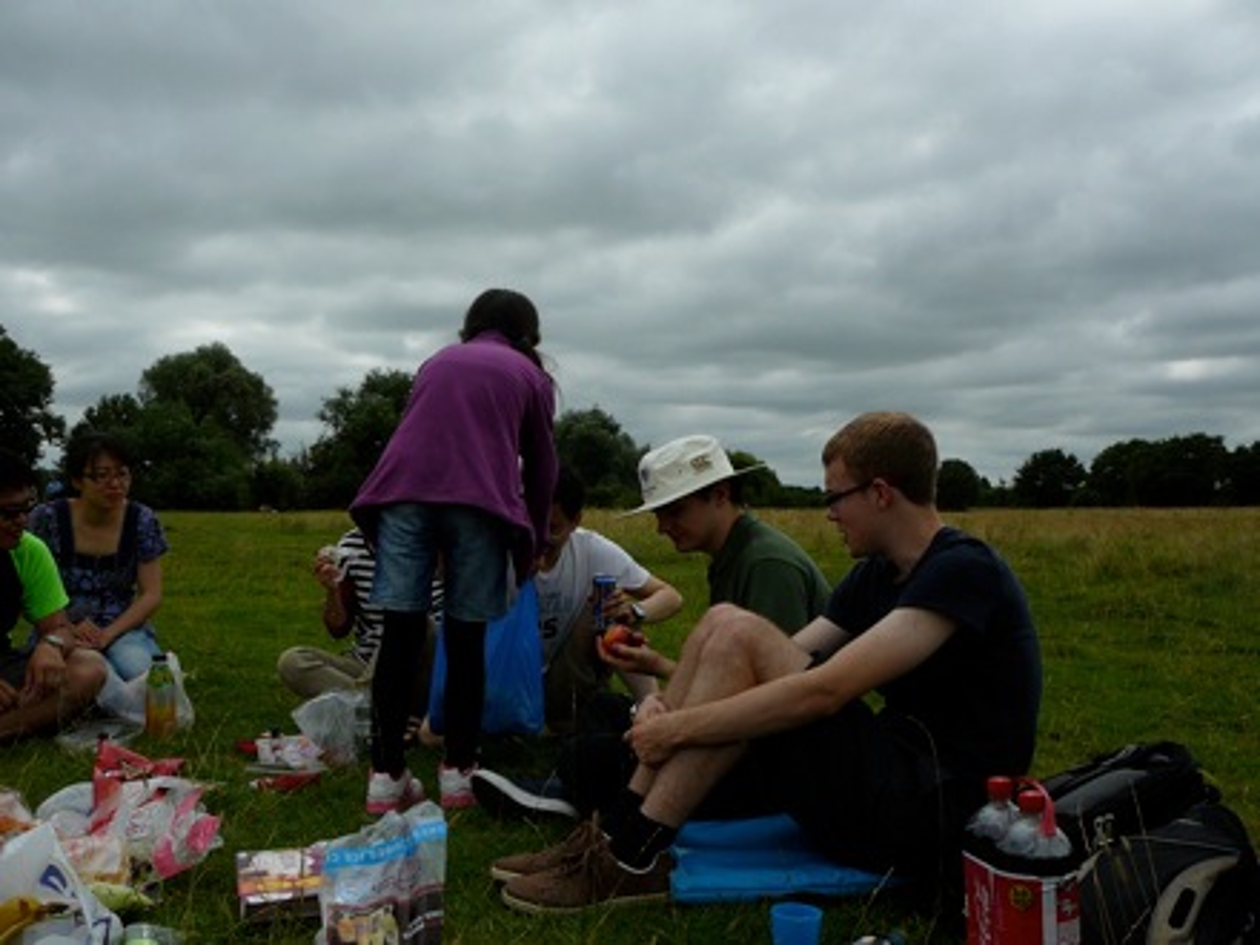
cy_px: 472
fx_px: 1274
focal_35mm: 35
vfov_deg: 40.7
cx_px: 630
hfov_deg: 52.6
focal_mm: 5.2
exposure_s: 1/640
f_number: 5
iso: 80
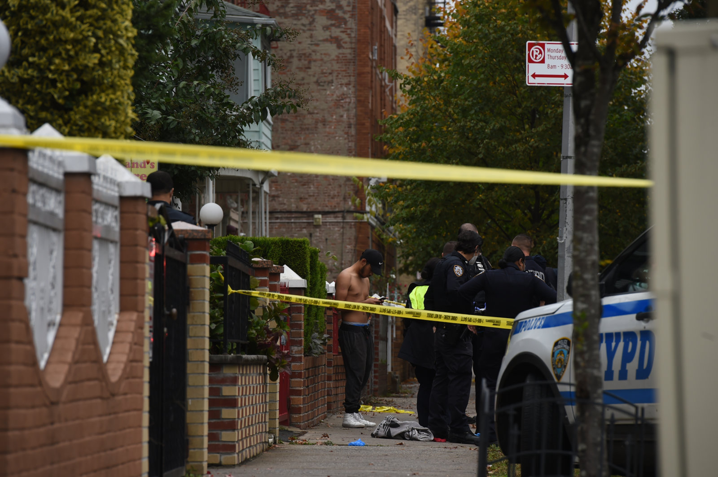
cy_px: 238
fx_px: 3984
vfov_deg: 6.9
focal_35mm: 200
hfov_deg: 10.3
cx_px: 359
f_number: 6.3
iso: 360
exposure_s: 1/400
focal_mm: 200
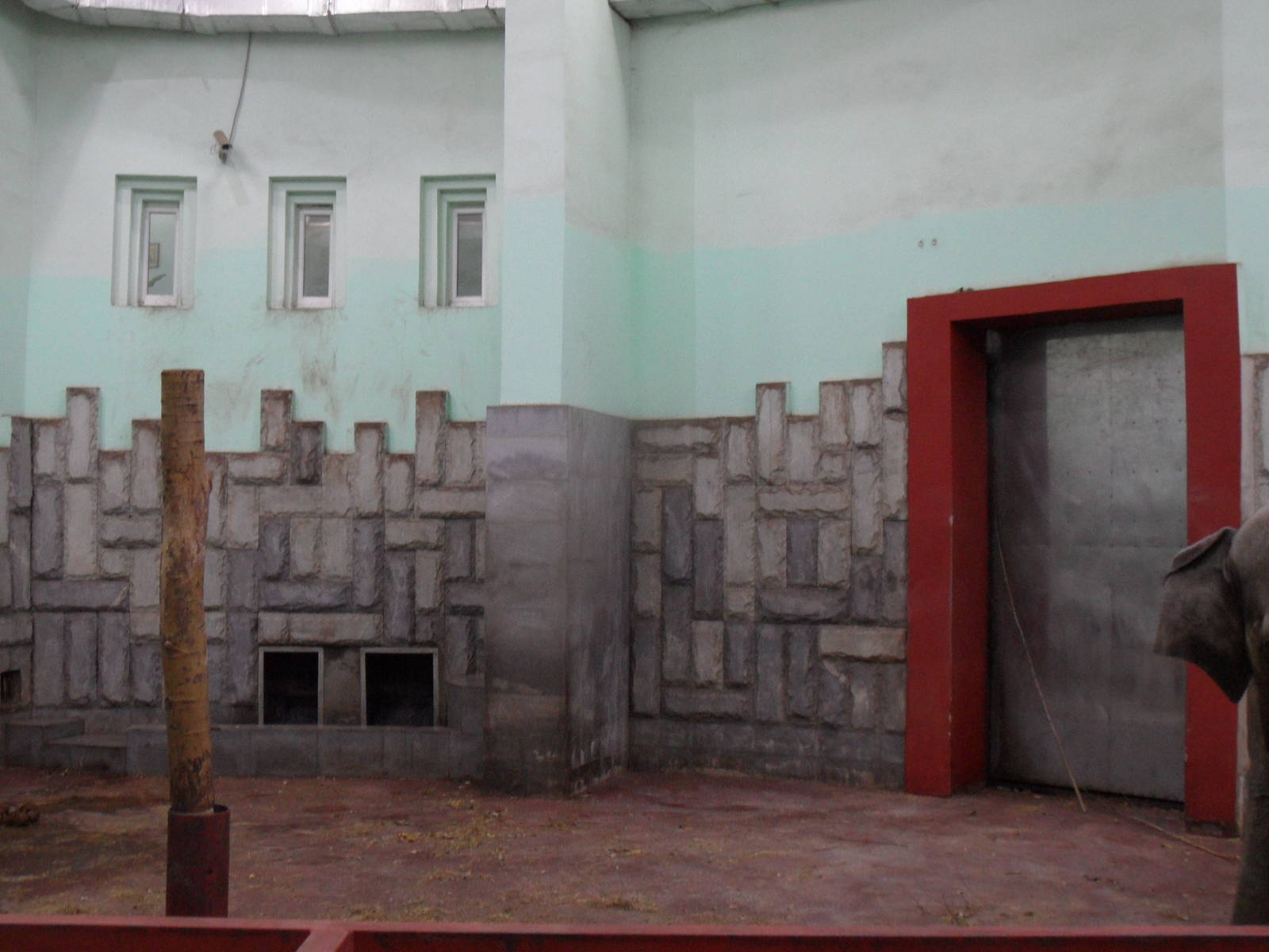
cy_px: 476
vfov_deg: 36.0
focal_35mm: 40
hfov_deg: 46.8
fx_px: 1466
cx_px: 634
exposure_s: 1/8
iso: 200
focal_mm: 6.5
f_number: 3.6
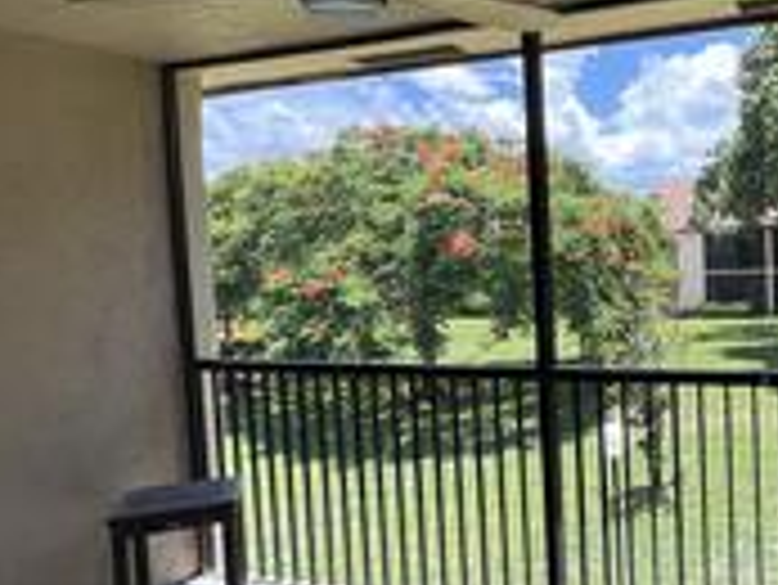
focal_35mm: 30
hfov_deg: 53.9
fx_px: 675
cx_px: 670
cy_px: 297
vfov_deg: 46.8
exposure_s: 1/333
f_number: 1.8
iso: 32
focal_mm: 1.57
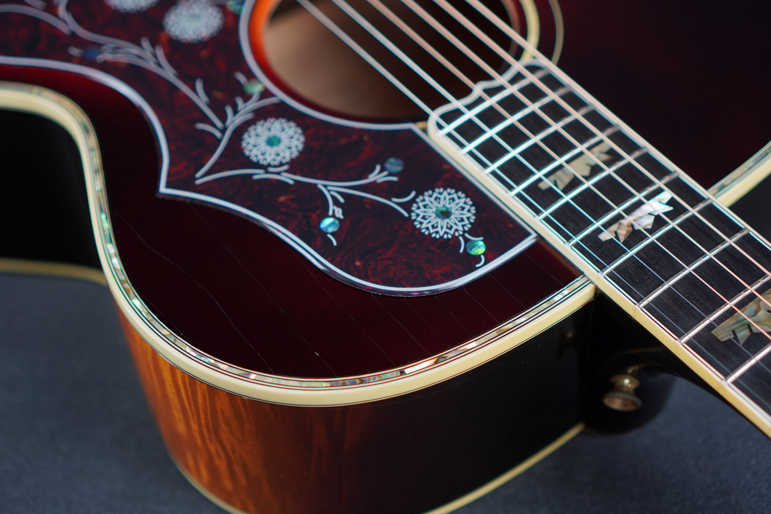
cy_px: 257
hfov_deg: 37.9
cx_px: 386
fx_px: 1124
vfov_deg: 25.8
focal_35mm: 52
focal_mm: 35
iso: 100
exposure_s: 1/80
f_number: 2.2
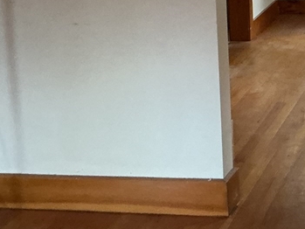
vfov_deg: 16.8
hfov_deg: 20.6
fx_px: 749
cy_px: -26
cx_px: 419
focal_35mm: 85
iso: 320
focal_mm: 3
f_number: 1.8
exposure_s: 1/40
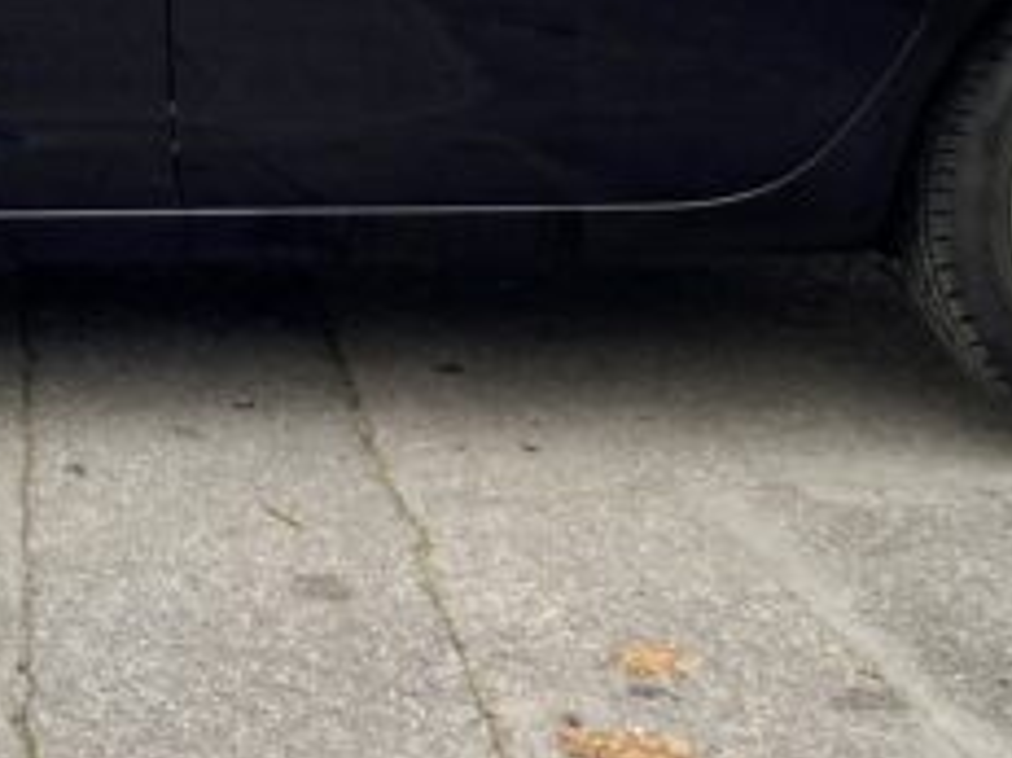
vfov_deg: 15.4
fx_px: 2630
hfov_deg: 21.0
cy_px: -302
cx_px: -26
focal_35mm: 90
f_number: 1.8
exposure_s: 1/121
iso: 50
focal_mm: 4.25
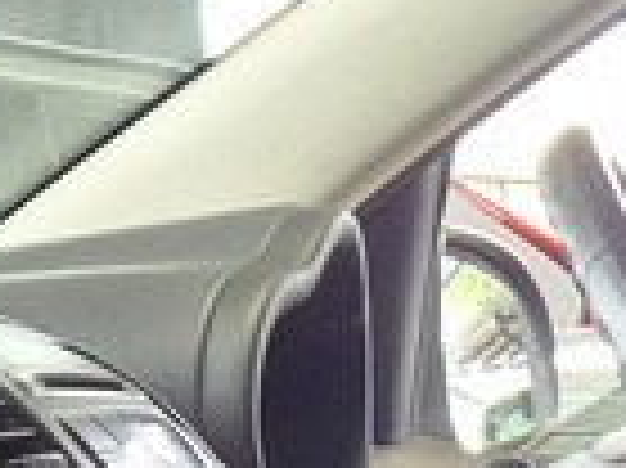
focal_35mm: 170
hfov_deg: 10.9
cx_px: 1090
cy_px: 1125
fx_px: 3072
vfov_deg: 8.0
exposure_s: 1/100
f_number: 1.8
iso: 250
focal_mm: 5.4
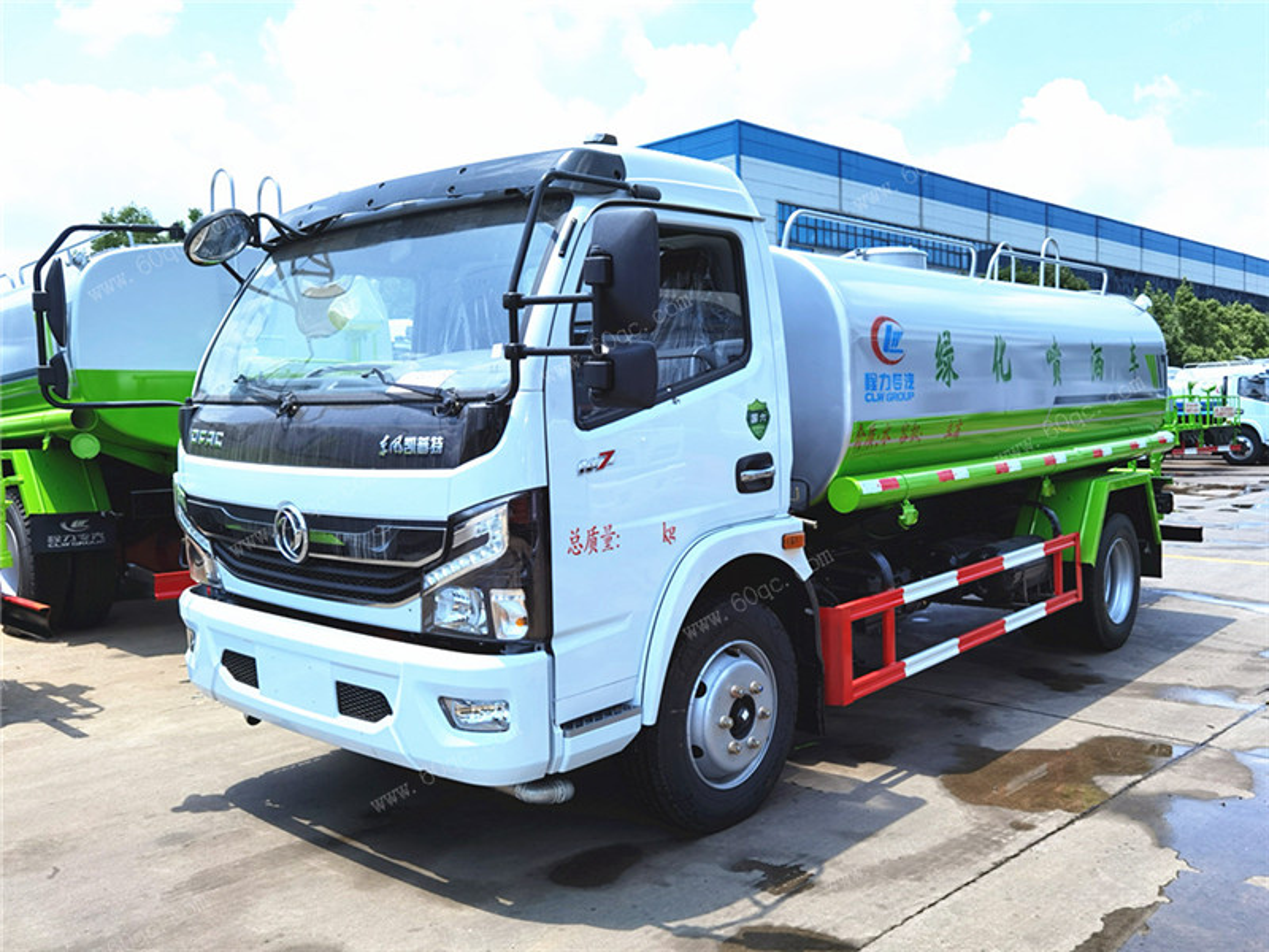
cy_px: 476
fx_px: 1063
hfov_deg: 61.7
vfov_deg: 48.2
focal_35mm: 29
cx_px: 634
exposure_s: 1/4484
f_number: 1.9
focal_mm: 6.71
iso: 50
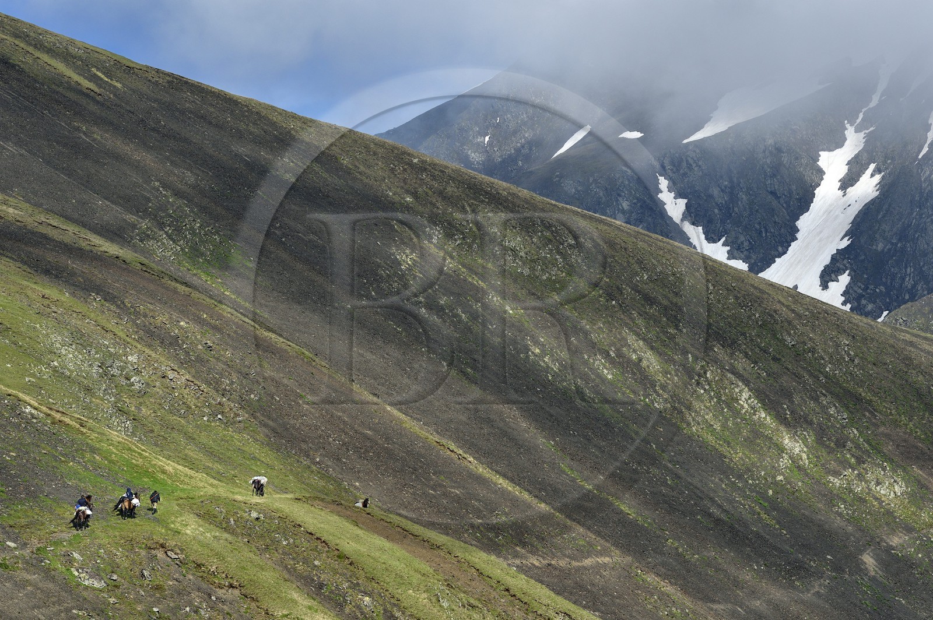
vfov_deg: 7.2
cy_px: 310
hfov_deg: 10.8
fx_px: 4920
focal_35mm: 190
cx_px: 466
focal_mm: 190
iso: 400
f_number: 13
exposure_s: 1/500
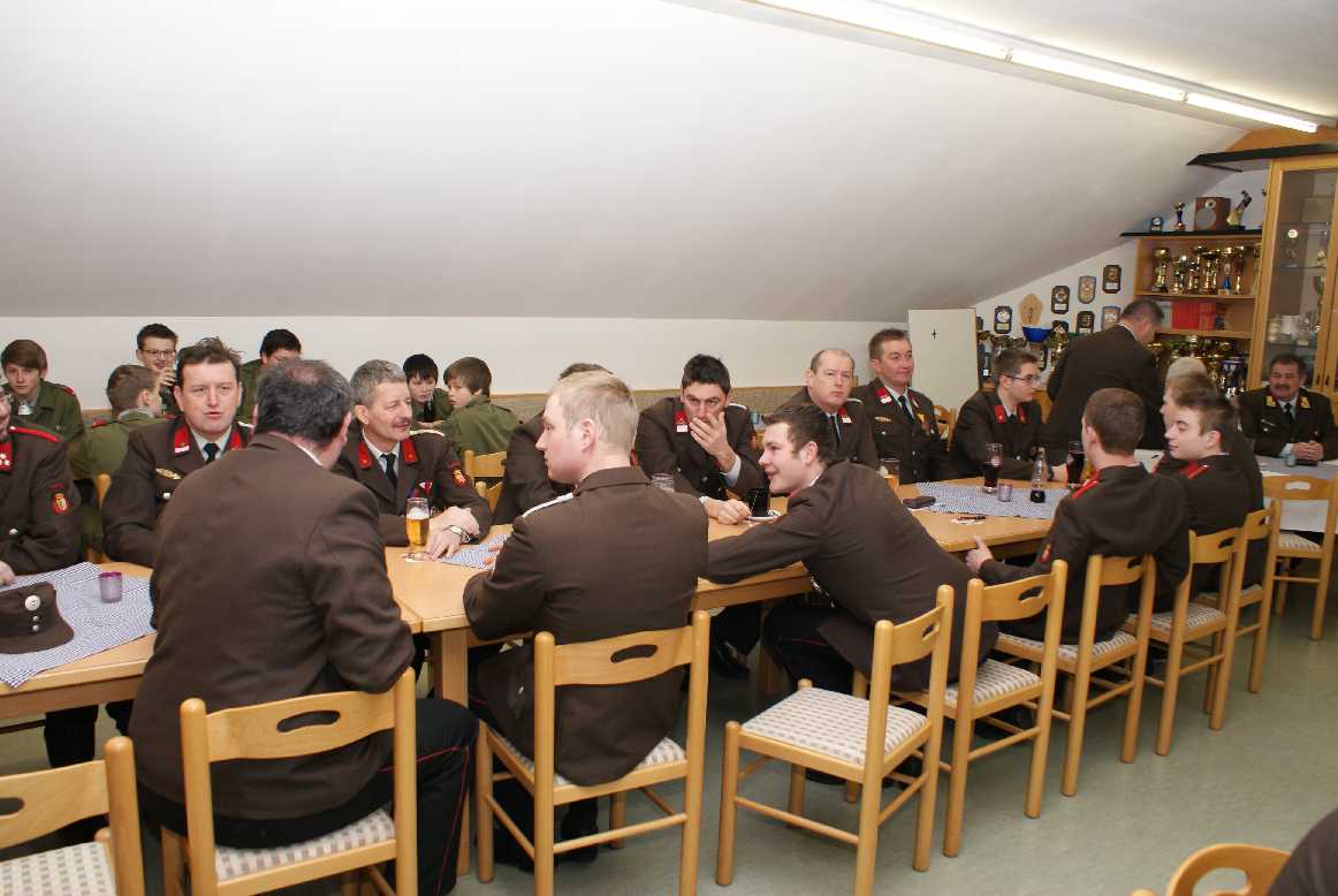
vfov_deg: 48.1
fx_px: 1005
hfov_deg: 67.3
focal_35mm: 27
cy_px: 448
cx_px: 669
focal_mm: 18
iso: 400
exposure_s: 1/60
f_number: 5.6
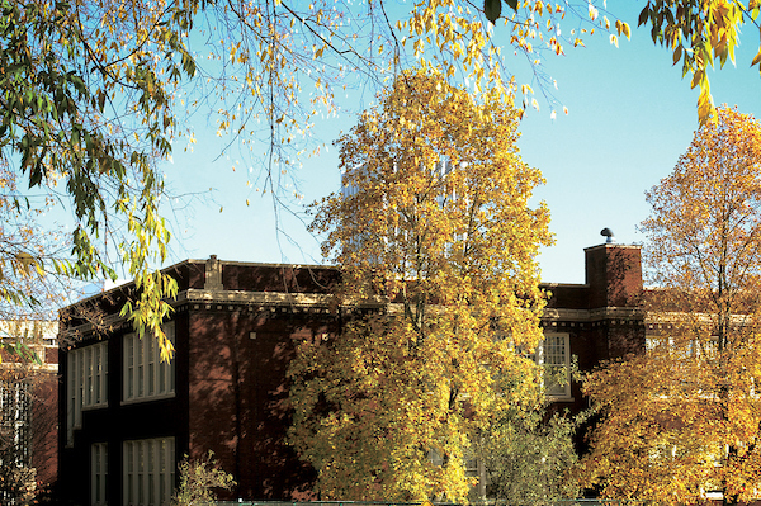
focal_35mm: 75
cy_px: 253
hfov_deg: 27.0
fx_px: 1584
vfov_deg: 18.2
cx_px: 380
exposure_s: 1/100
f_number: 14
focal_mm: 50
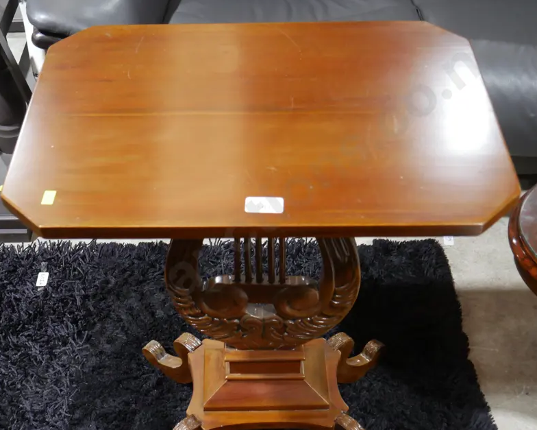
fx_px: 810
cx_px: 217
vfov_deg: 29.6
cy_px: 253
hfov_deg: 36.5
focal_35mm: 51
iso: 1250
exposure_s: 1/60
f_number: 4.4
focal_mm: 20
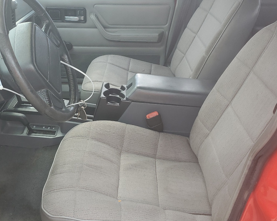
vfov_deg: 37.3
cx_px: 112
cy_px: 115
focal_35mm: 40
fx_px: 328
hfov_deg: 45.6
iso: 50
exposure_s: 1/278
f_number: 1.5
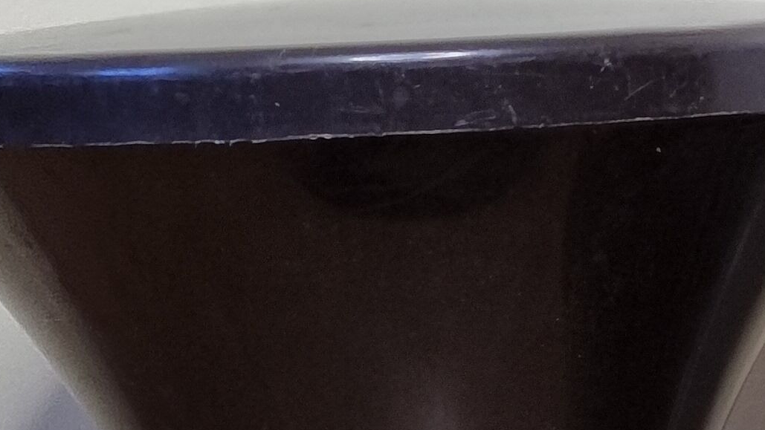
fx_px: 2252
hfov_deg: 18.3
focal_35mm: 111
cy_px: 572
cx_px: 923
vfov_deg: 10.7
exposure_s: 1/100
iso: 160
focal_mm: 5.4
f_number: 1.8
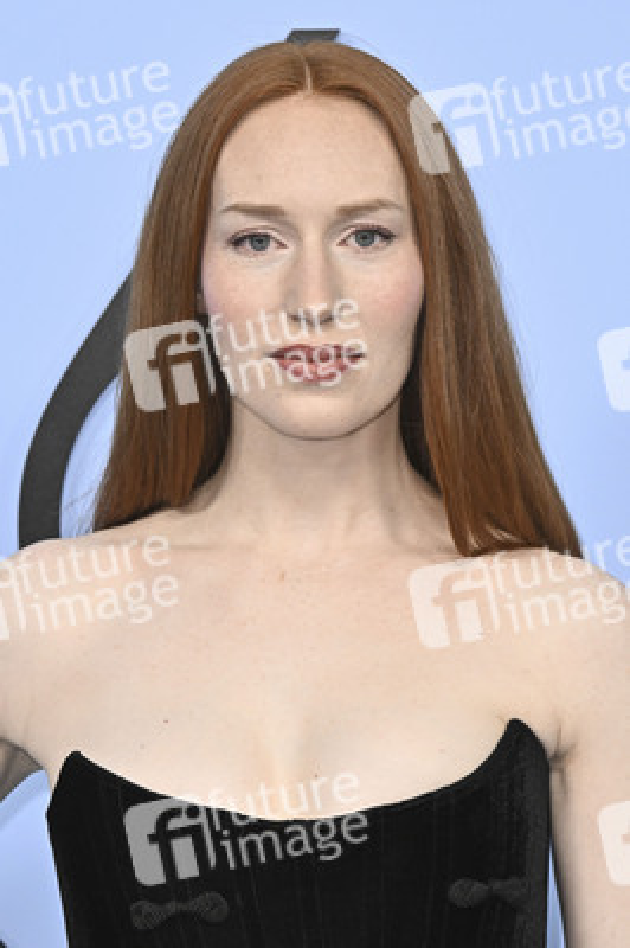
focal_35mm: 127
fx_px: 3339
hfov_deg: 10.8
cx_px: 315
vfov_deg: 16.1
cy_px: 474
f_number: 6.3
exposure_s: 1/320
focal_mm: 85
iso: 1600
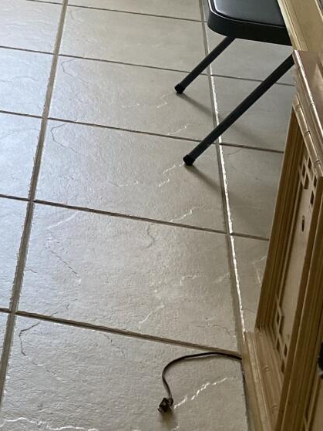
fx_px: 1157
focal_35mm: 93
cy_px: -67
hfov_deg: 14.4
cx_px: -222
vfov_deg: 20.0
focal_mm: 4.25
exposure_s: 1/121
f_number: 1.8
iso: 64
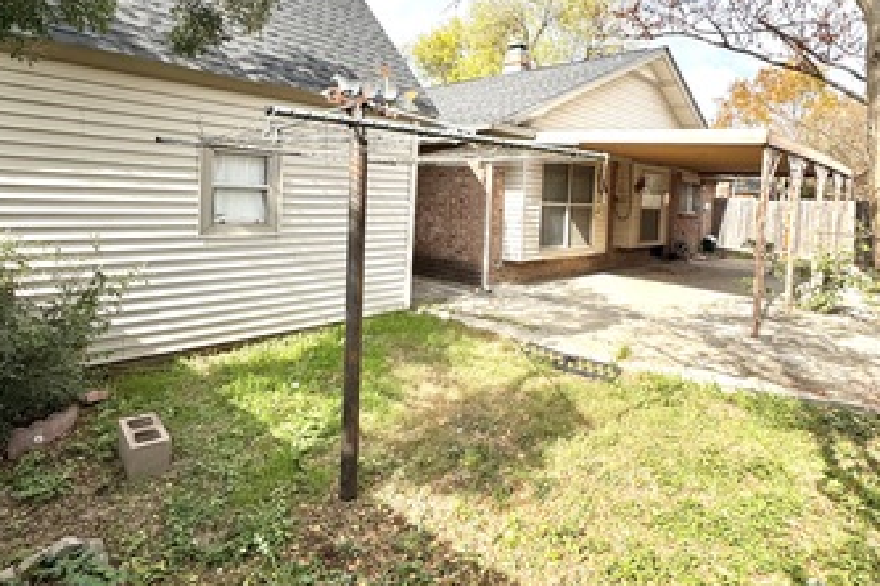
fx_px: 513
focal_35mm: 21
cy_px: 219
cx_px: 425
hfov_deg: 81.2
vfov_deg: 58.7
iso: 50
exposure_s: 1/1370
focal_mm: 2.22
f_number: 2.2
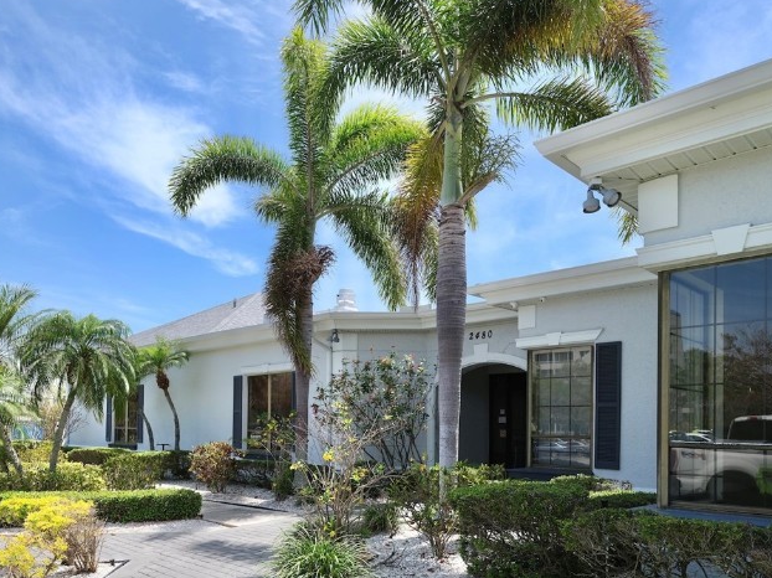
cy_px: 419
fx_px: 624
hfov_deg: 63.3
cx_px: 340
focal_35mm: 28
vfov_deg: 48.2
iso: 250
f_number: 4
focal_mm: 21.8
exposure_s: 1/1250
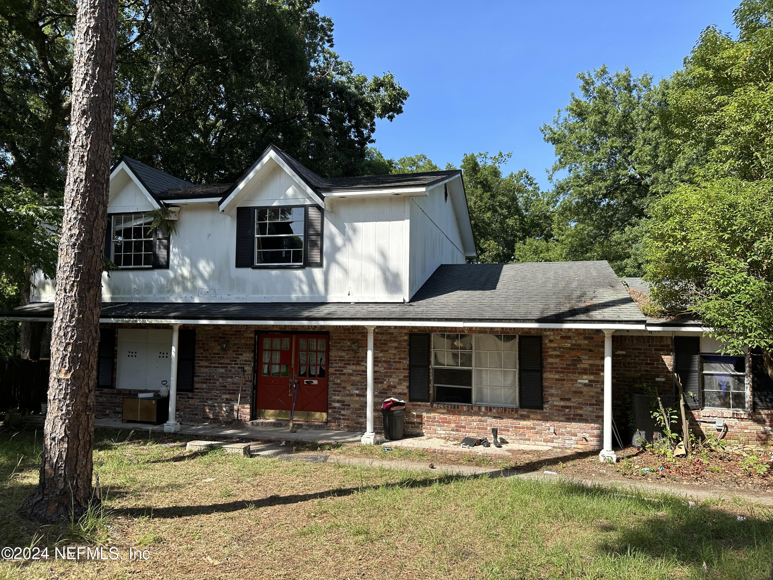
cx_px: 386
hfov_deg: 71.6
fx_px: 536
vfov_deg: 56.8
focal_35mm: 24
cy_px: 290
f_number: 1.78
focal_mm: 6.86
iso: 80
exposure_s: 1/2110
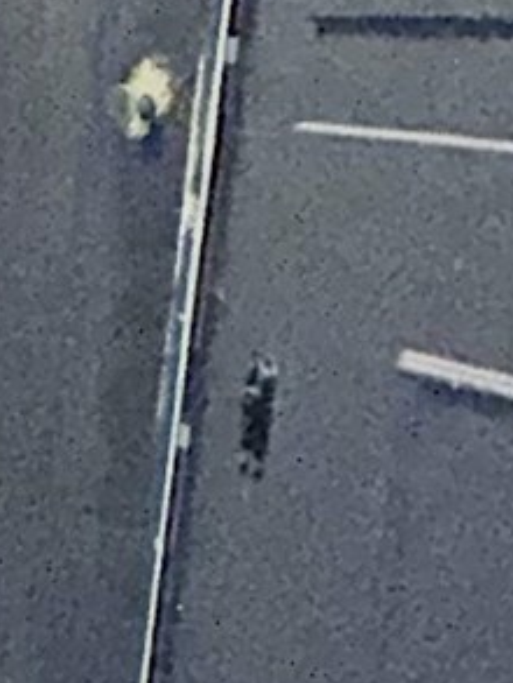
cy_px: 434
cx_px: -1224
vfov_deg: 17.8
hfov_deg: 9.2
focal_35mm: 110
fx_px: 2172
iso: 320
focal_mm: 2.22
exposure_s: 1/60
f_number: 2.2
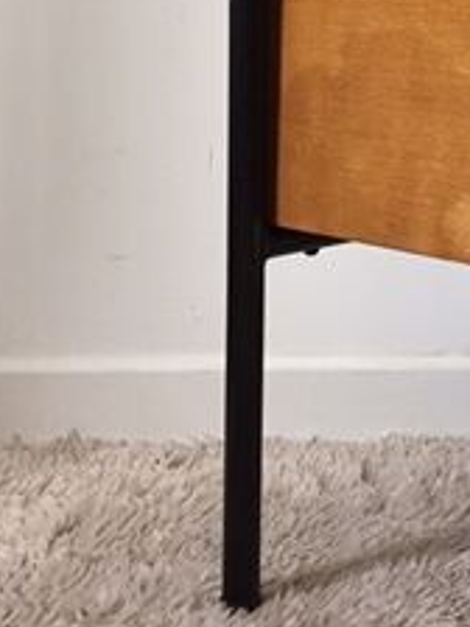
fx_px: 1503
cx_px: 607
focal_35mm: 83
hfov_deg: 16.8
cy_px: 25
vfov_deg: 22.8
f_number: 2.2
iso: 125
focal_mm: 4.15
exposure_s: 1/33
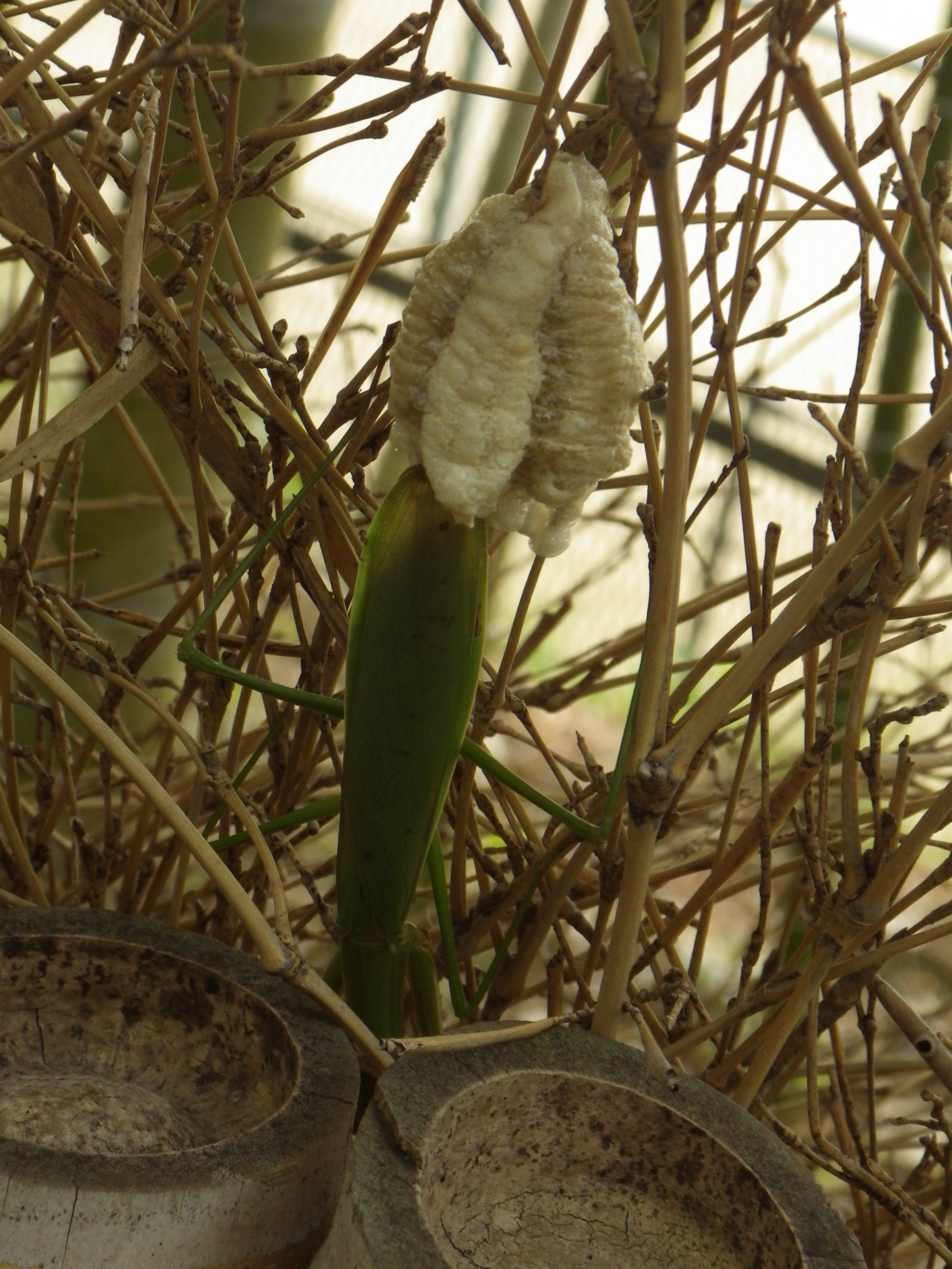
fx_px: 3447
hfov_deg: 15.7
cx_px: 476
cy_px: 634
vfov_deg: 20.9
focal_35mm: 94
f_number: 6
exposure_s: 1/100
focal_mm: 16.7
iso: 125
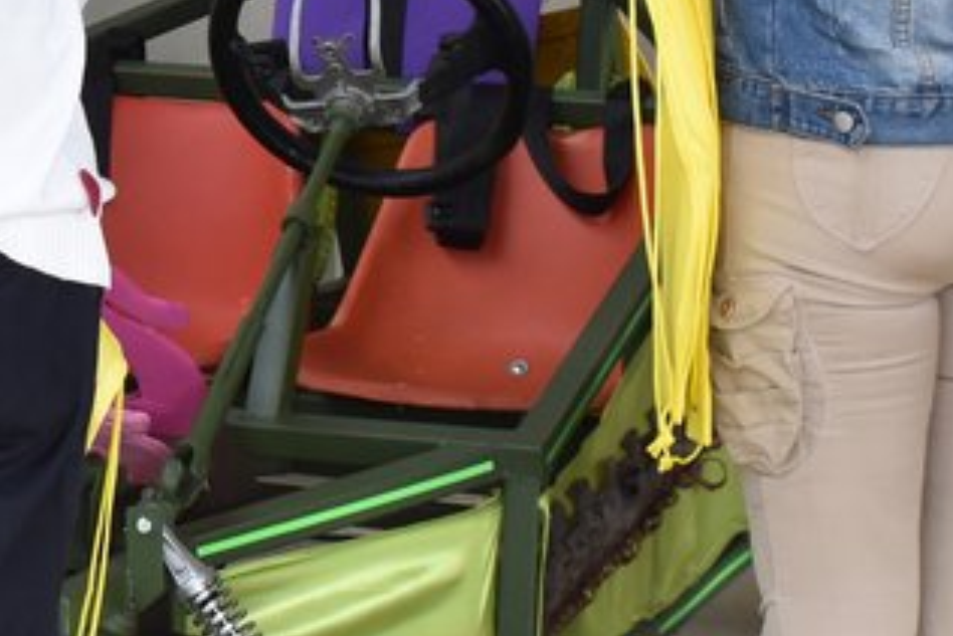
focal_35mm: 148
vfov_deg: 9.2
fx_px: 3919
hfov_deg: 13.6
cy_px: 60
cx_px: -124
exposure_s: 1/125
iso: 800
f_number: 5.6
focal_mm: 26
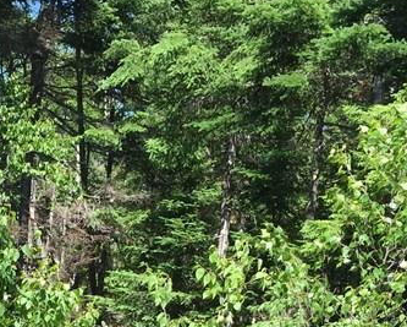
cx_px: 16
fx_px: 1049
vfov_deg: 16.8
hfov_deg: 21.3
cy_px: 405
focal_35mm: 87
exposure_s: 1/682
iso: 32
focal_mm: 4.15
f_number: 2.2
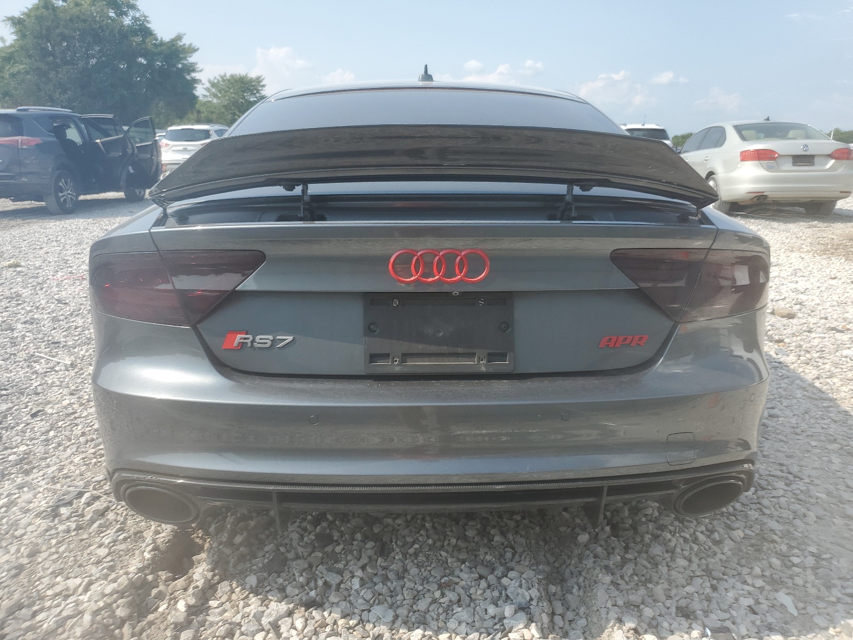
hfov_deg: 67.3
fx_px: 641
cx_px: 426
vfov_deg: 53.1
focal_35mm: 26
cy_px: 320
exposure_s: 1/2000
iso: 50
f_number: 1.5
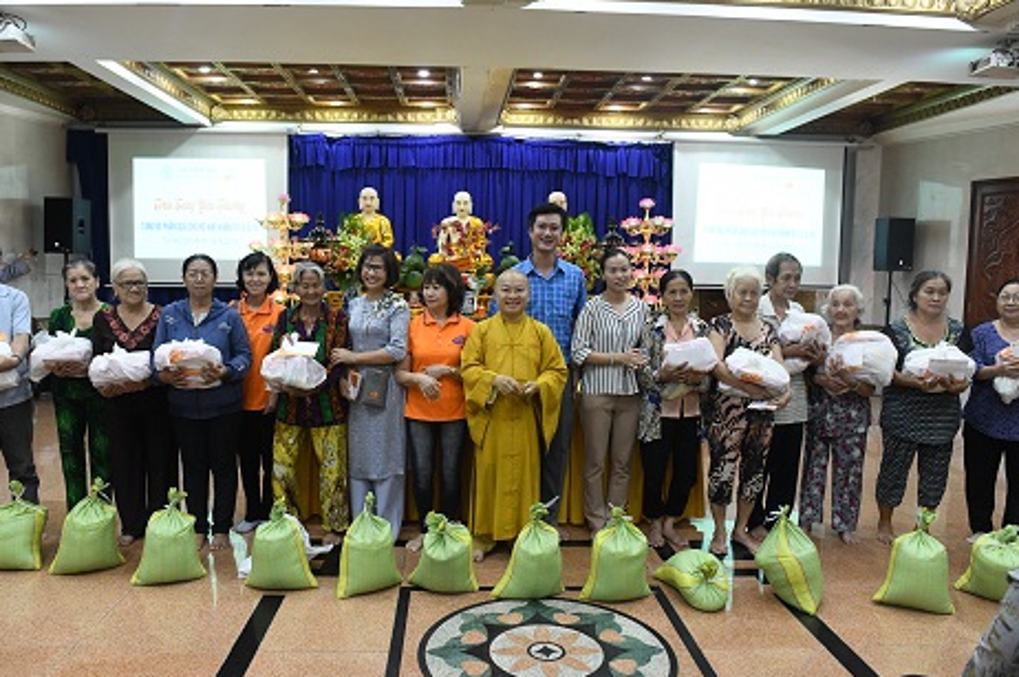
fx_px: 735
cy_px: 345
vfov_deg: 49.5
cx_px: 476
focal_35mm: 26
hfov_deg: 69.4
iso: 5000
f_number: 4
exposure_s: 1/80
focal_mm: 24
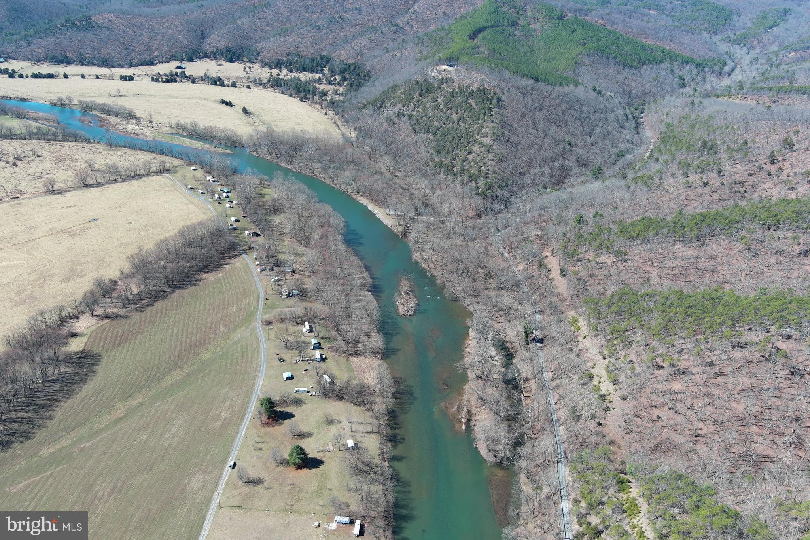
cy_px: 270
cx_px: 405
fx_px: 652
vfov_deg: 45.0
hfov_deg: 63.7
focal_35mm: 29
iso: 100
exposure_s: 1/567
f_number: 2.8
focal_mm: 10.57
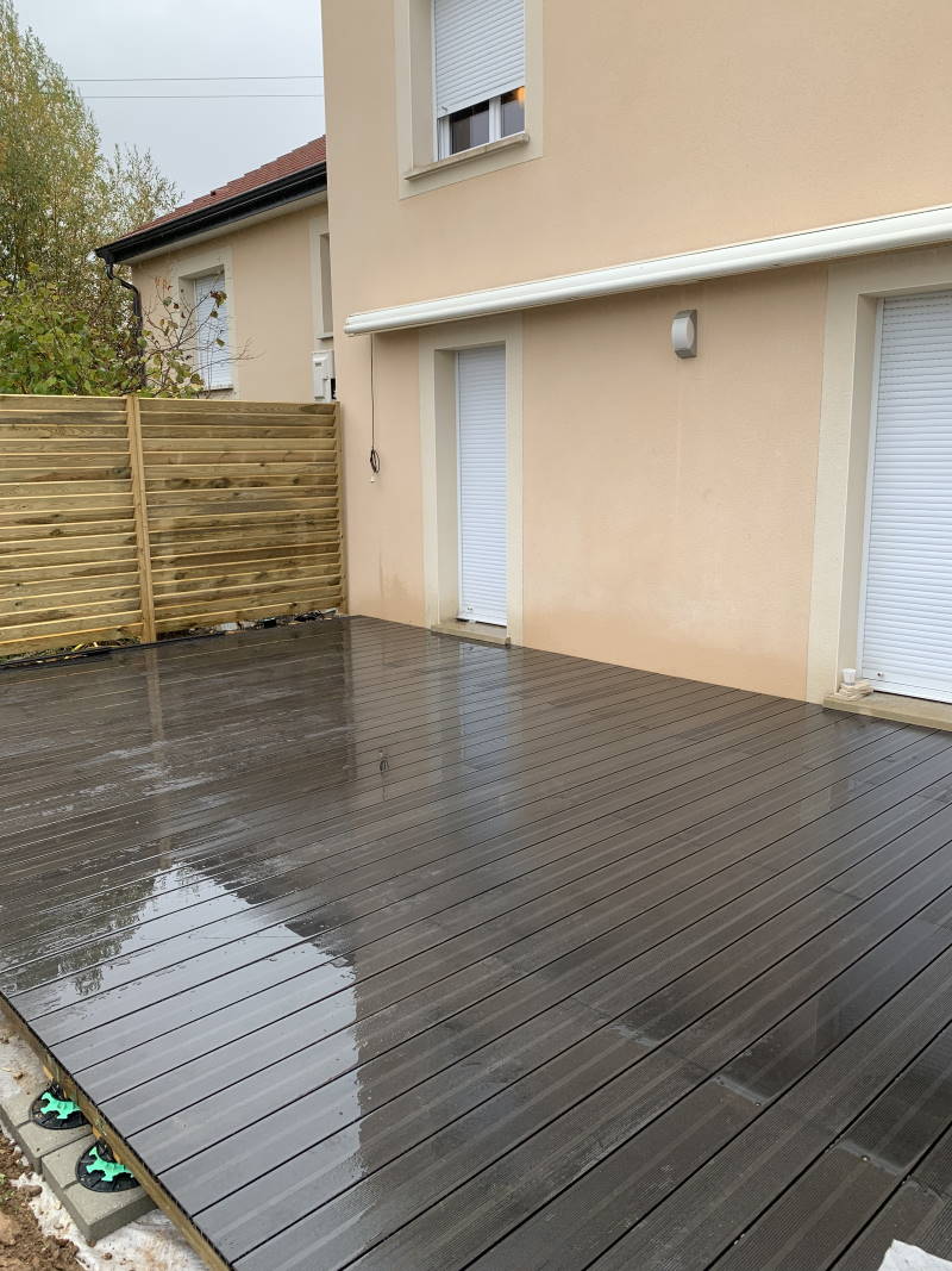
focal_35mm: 26
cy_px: 636
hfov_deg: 53.1
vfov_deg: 67.3
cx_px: 476
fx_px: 954
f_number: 1.8
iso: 25
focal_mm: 4.25
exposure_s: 1/286
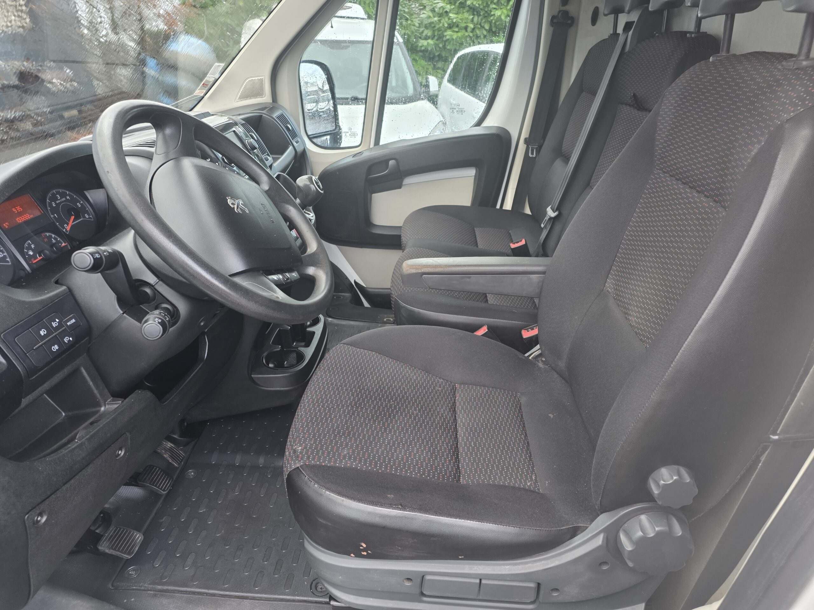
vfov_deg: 58.9
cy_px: 305
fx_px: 541
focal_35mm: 23
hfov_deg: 73.9
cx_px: 407
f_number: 1.7
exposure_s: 1/100
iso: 160
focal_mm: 6.25
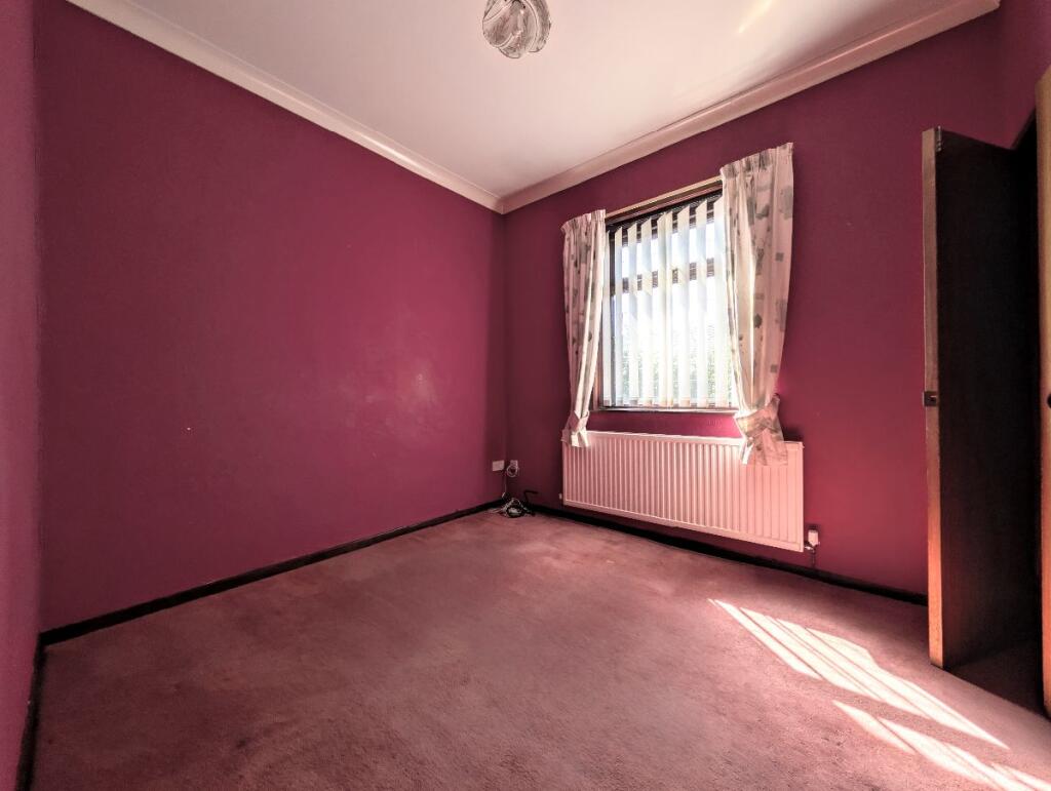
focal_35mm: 12
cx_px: 526
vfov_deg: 94.6
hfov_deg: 110.5
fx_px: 365
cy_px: 396
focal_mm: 2.02
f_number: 1.7
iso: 46
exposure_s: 1/232
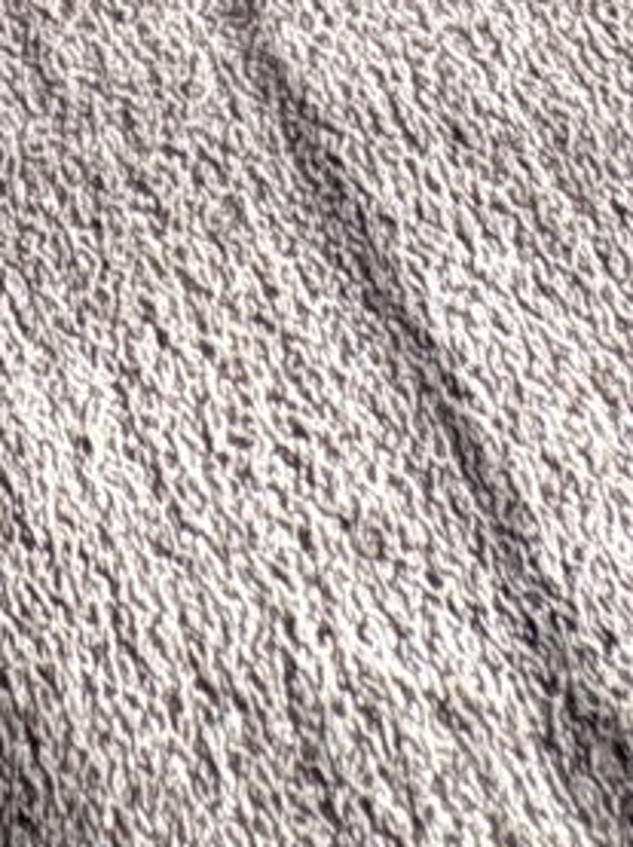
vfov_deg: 8.8
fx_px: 2639
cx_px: -792
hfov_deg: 11.7
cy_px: -2353
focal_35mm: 108
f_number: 2.2
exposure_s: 1/131
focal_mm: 2.22
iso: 64
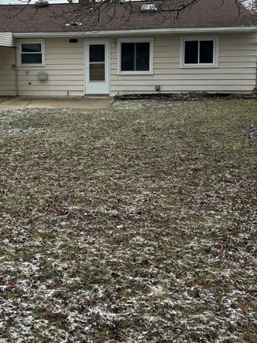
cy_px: 100
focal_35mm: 46
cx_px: 62
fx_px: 455
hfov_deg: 31.0
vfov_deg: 40.4
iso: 50
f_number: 1.5
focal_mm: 5.7
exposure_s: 1/2123
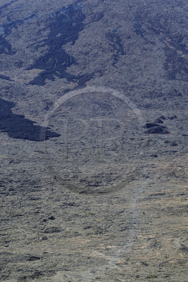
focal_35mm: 102
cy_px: 141
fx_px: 799
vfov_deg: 20.0
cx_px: 94
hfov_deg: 13.4
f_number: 9
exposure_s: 1/200
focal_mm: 102
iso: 200
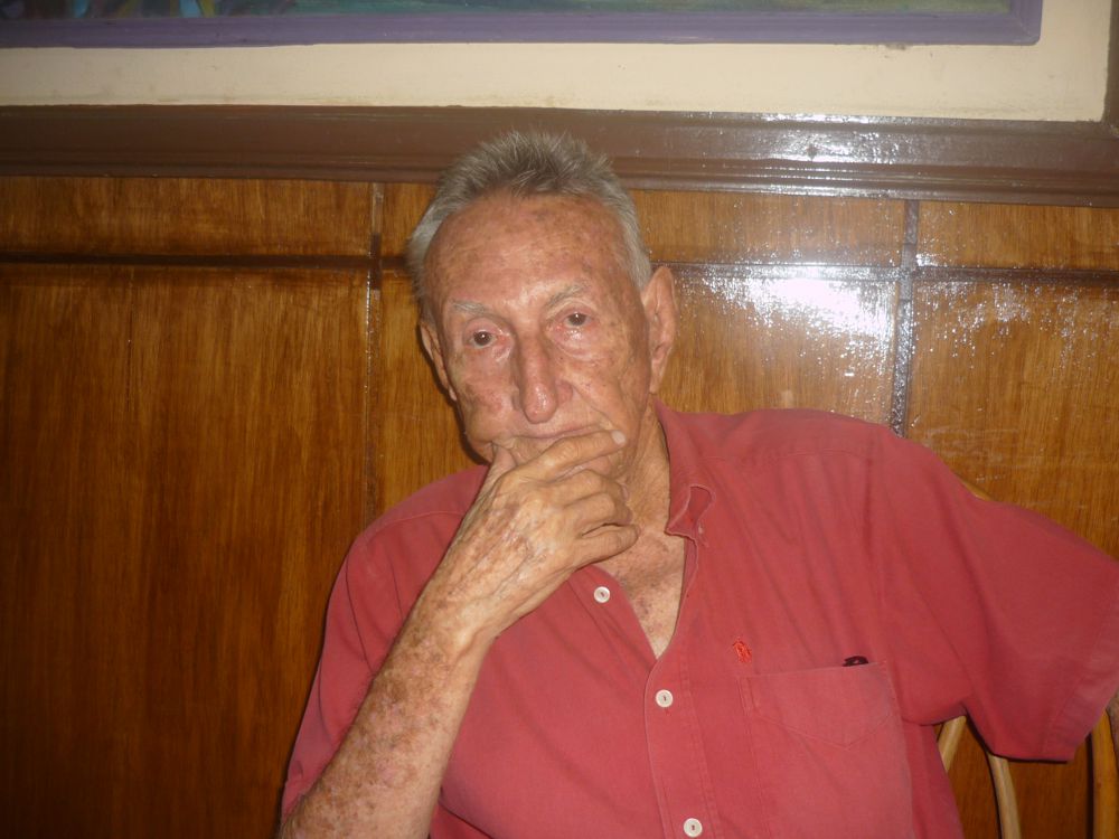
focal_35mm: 33
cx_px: 560
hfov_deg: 55.4
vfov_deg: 42.9
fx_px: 1067
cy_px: 420
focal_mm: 5.5
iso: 100
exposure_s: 1/30
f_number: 2.8
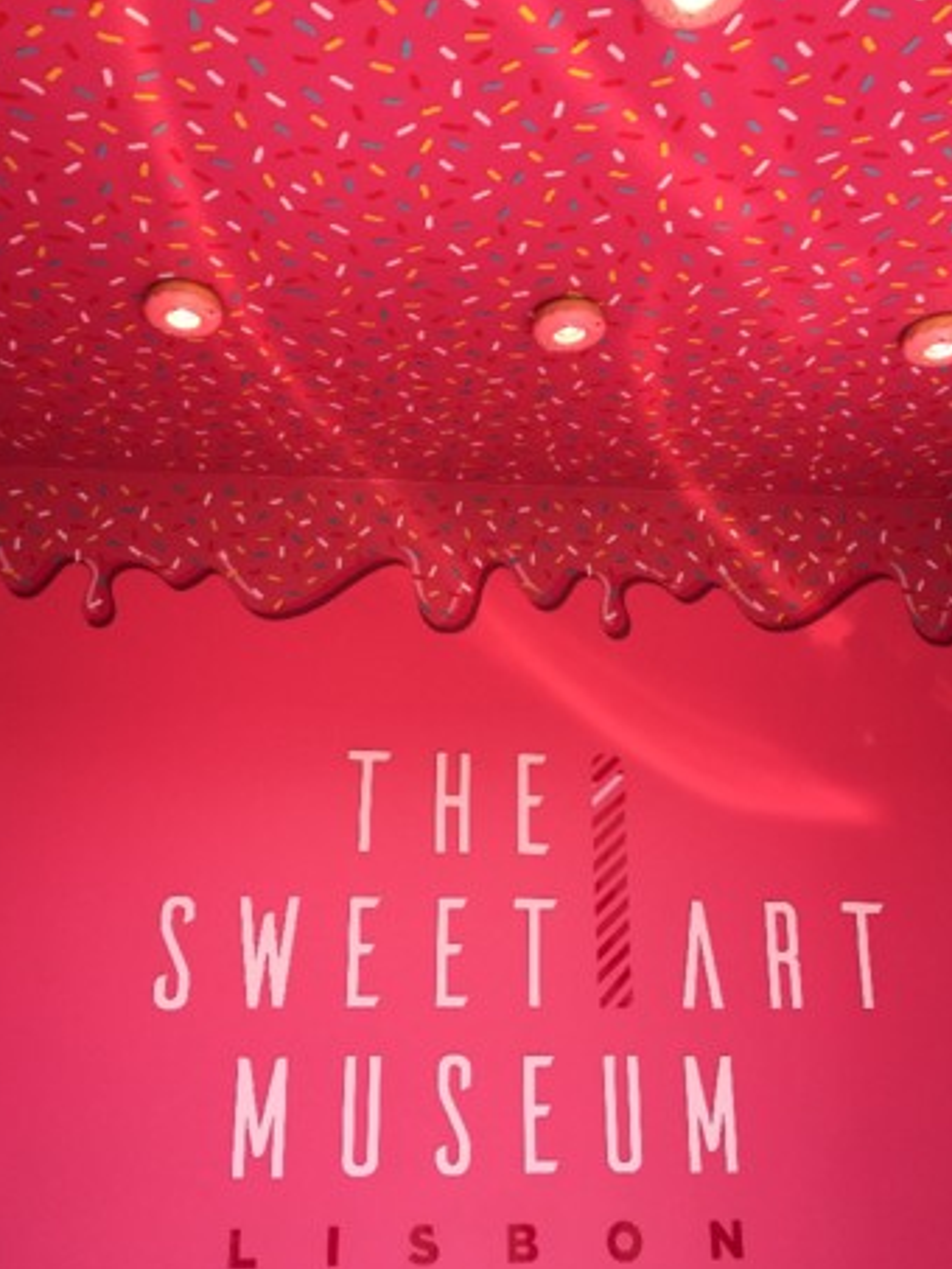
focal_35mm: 32
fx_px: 1173
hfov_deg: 44.2
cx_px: 452
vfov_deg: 56.8
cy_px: 597
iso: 32
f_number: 2.2
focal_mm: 4.15
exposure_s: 1/184
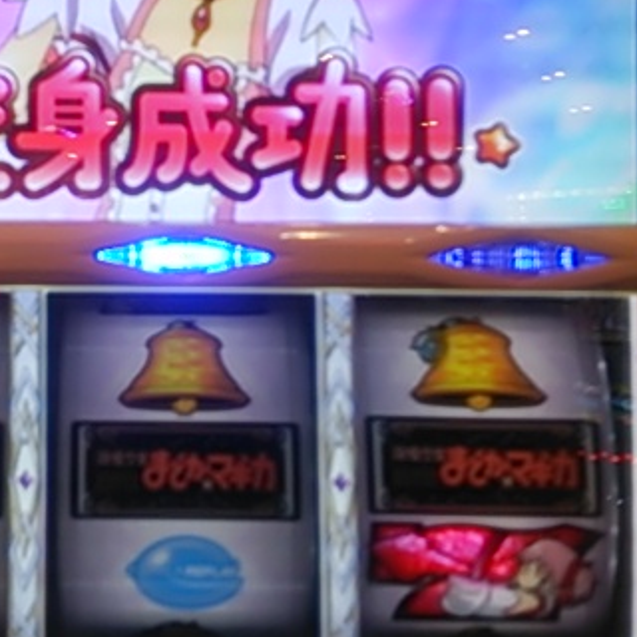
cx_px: 159
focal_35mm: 53
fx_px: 1103
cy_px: 209
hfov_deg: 31.6
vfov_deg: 31.9
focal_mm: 4.06
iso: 50
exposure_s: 1/59
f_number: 1.94
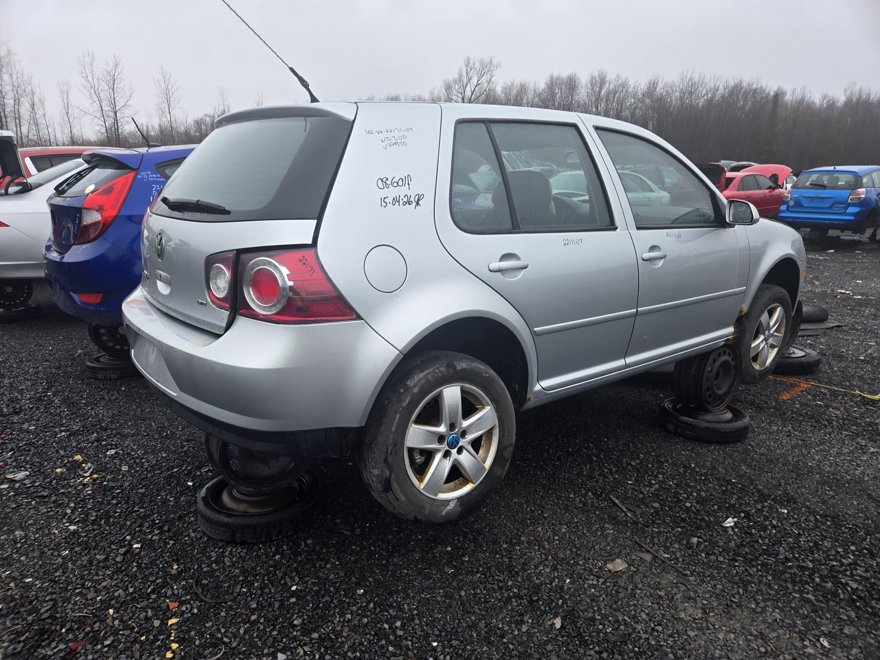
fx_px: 585
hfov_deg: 73.9
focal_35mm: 23
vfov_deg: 58.9
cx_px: 440
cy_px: 330
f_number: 1.8
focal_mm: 5.4
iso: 25
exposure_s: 1/286
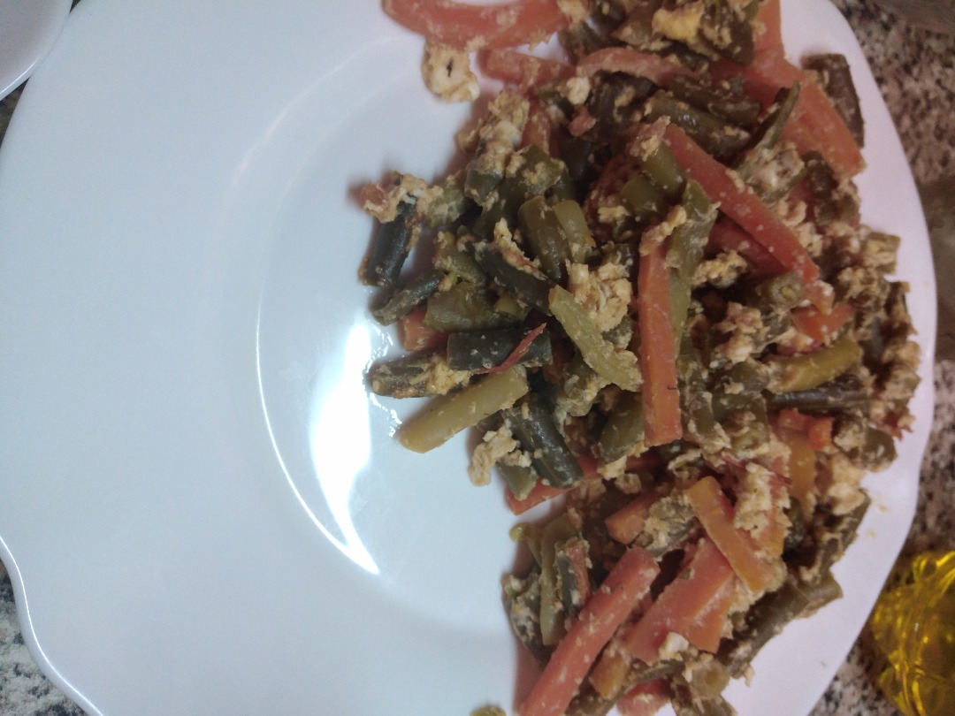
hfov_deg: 67.3
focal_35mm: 26
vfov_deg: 53.1
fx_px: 717
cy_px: 358
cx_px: 478
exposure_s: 1/25
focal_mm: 3.6
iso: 308
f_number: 1.8
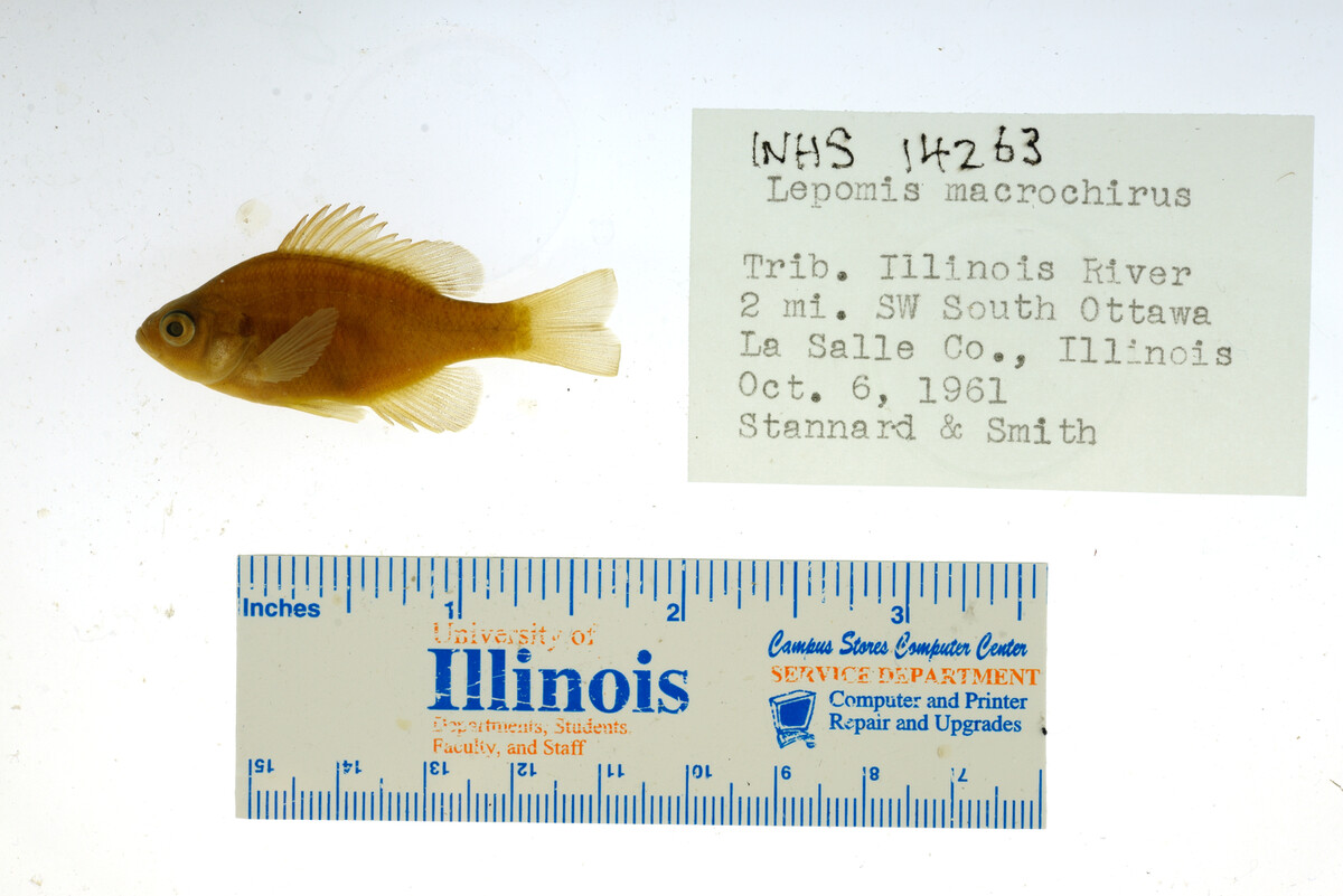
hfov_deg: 33.4
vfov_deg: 22.6
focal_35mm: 60
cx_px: 672
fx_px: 2239
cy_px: 448
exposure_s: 1/200
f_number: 10
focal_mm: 60
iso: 100
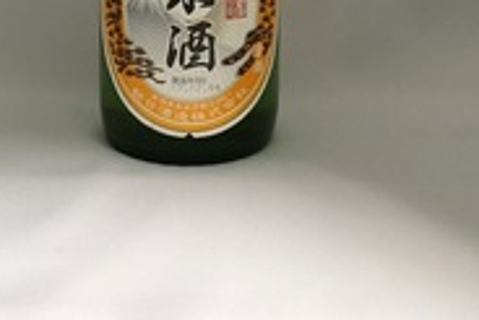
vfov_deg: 20.3
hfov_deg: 33.8
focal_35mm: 59
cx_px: 190
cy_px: -135
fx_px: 786
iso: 200
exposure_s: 1/24
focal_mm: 4.15
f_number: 2.2
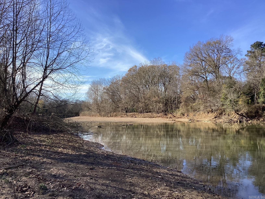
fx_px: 237
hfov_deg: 58.4
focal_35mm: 31
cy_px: 100
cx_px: 132
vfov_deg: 45.4
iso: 25
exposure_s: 1/947
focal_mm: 3.3
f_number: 2.4
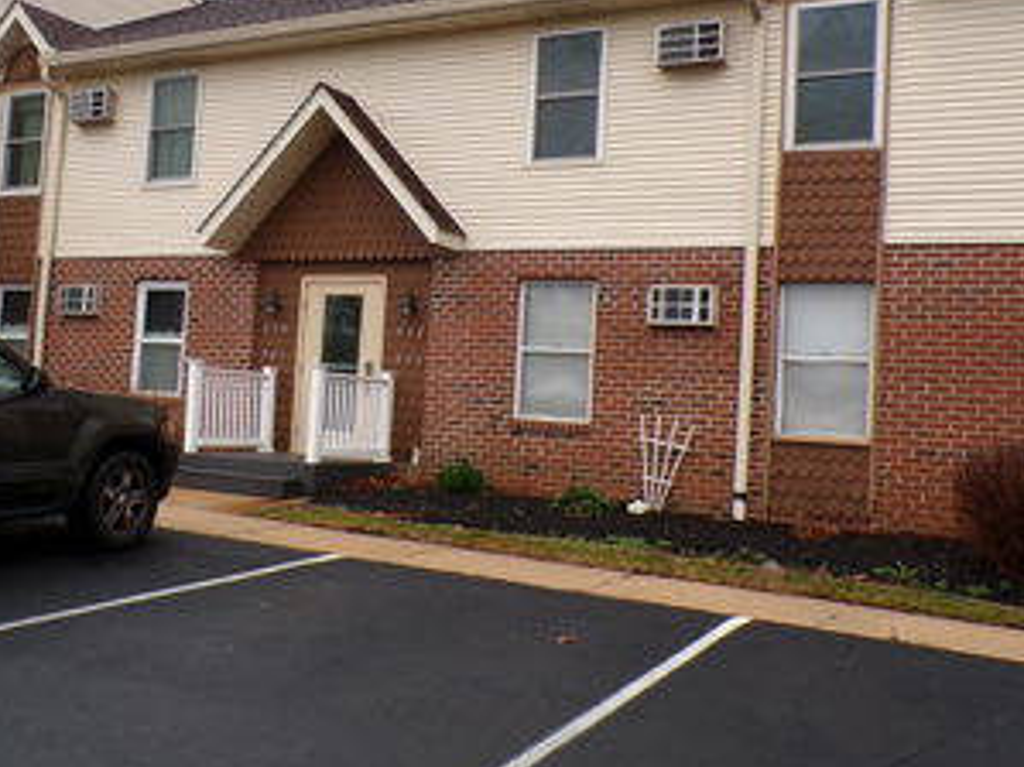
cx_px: 416
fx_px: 1183
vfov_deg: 35.8
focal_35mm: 40
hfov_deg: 46.6
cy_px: 315
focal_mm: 5
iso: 100
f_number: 4.6
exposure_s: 1/90
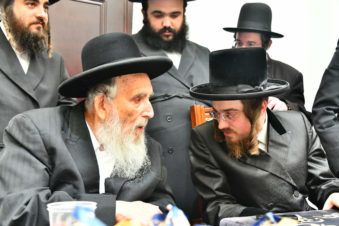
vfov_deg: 30.5
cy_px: 113
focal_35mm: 44
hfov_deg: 44.5
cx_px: 170
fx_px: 414
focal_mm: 44
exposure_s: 1/100
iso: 2500
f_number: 5.6
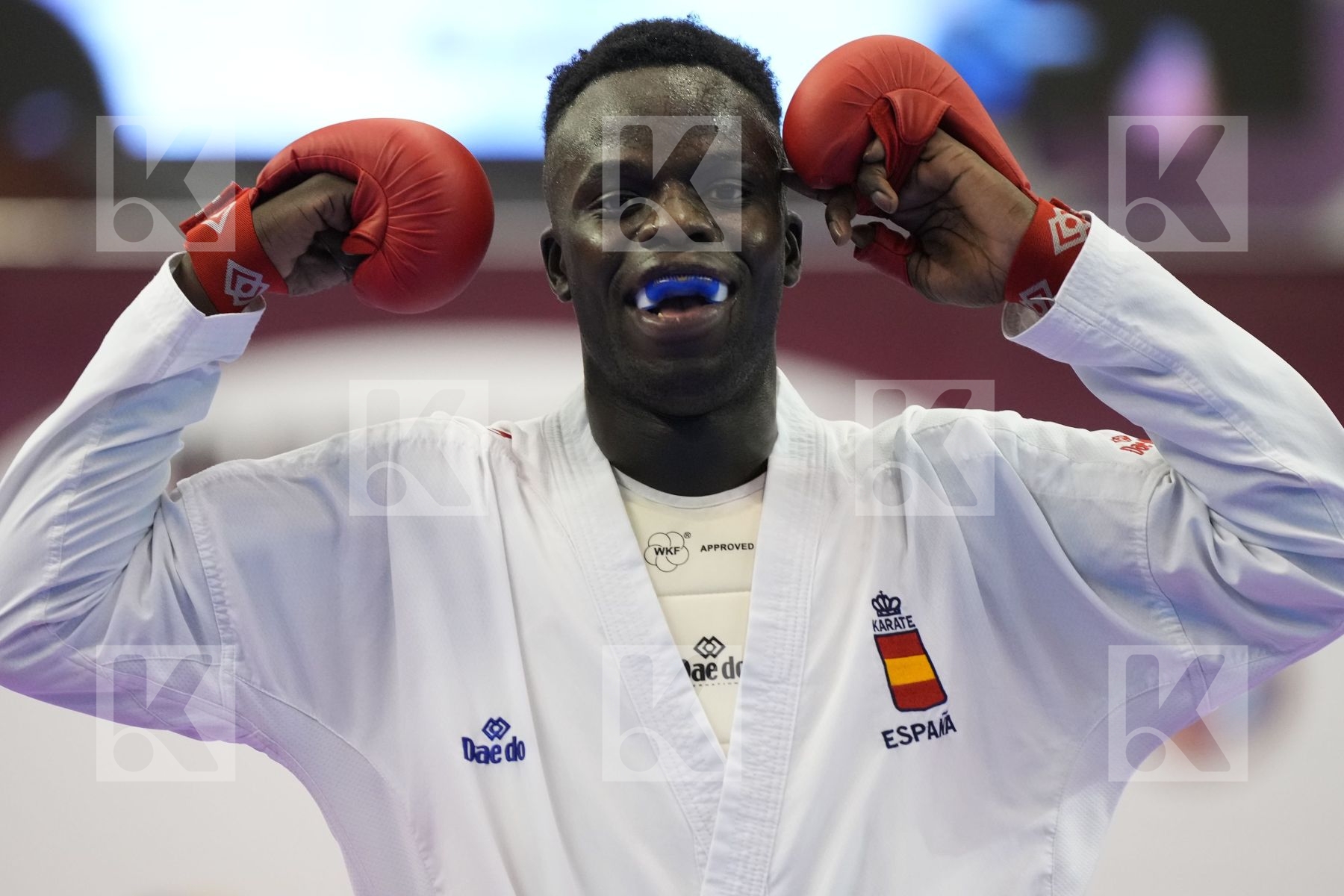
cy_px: 448
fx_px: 11199
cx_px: 672
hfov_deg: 6.9
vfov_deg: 4.6
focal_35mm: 300
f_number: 2.8
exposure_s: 1/1000
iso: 4000
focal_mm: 200
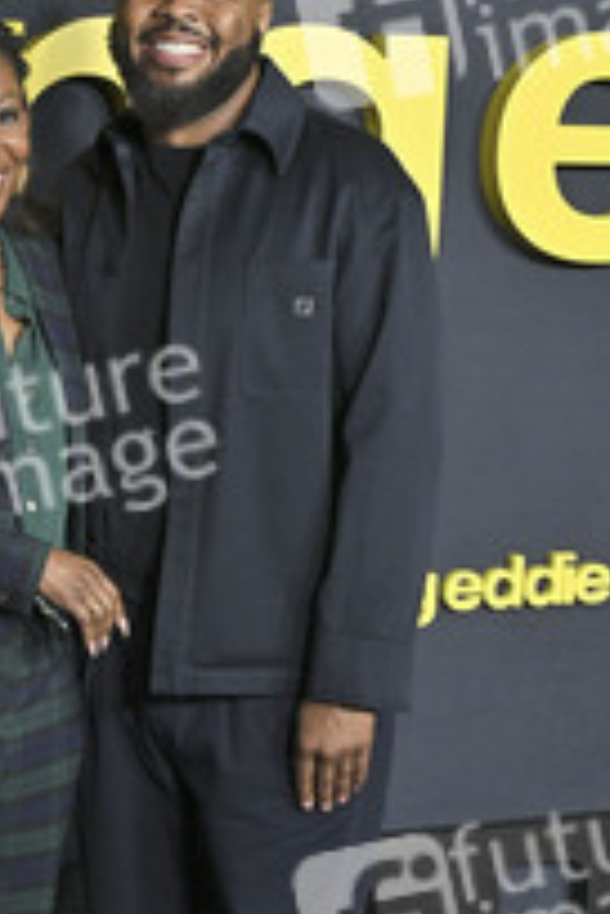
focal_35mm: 94
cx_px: 117
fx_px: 2389
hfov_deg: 14.5
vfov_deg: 21.5
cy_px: 677
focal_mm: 48
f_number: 5.6
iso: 2500
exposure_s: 1/320
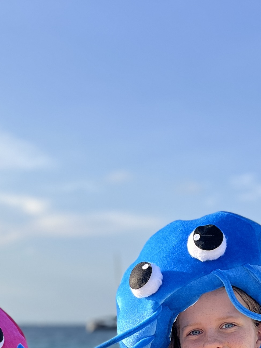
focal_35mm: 81
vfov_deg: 20.5
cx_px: 101
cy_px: 527
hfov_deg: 18.2
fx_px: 814
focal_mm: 5.1
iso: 50
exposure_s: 1/2632
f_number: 1.6
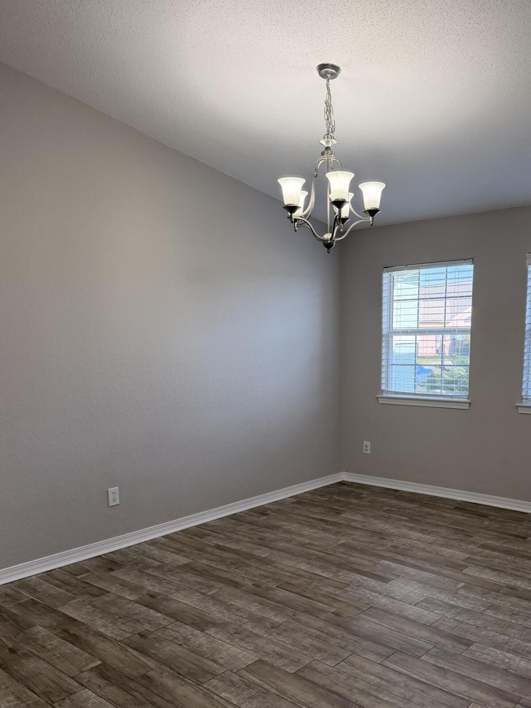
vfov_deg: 59.4
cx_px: 315
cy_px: 433
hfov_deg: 46.6
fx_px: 614
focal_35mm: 30
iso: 200
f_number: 1.78
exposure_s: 1/233
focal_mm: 6.76
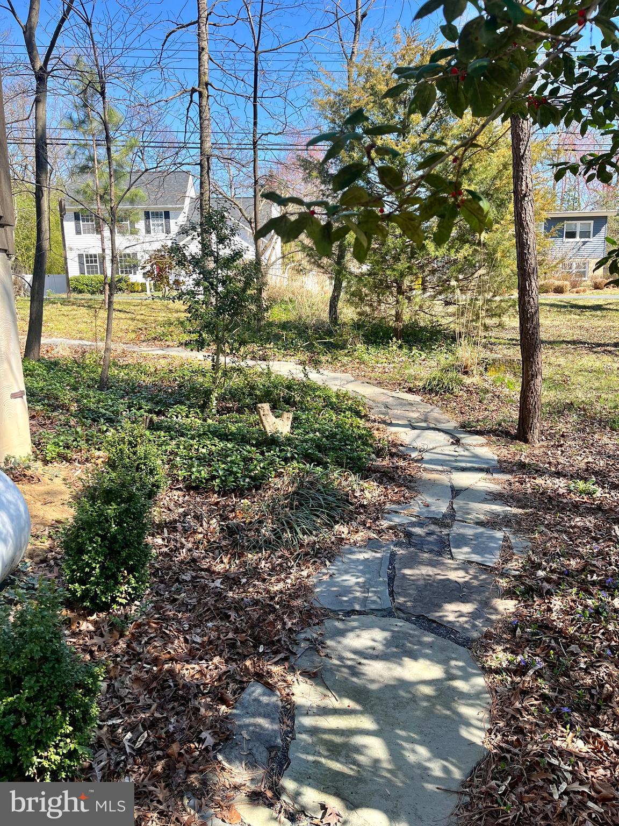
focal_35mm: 26
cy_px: 413
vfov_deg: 67.3
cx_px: 310
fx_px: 620
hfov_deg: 53.1
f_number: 1.6
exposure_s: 1/810
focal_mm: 5.1
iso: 50
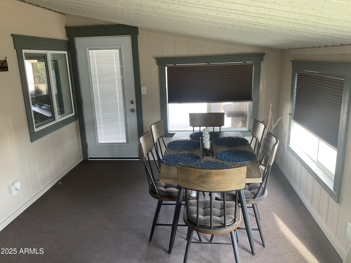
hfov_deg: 61.7
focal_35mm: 29
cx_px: 176
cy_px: 132
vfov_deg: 48.2
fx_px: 294
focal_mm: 3
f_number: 1.8
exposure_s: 1/60
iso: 125
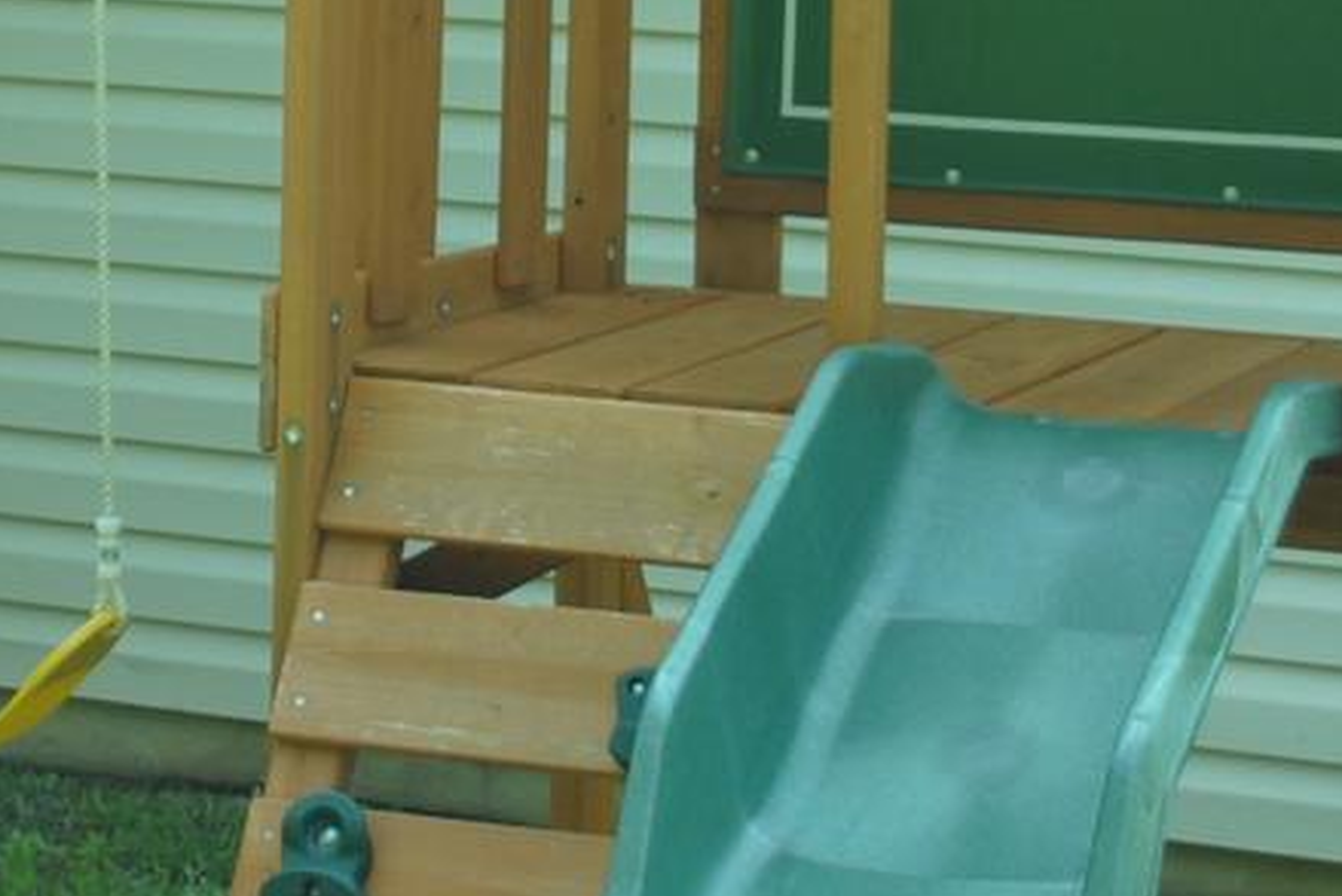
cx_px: 379
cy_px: -116
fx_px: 5742
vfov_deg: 8.8
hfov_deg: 13.3
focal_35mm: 154
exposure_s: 1/320
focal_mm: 22
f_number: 3.8
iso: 200
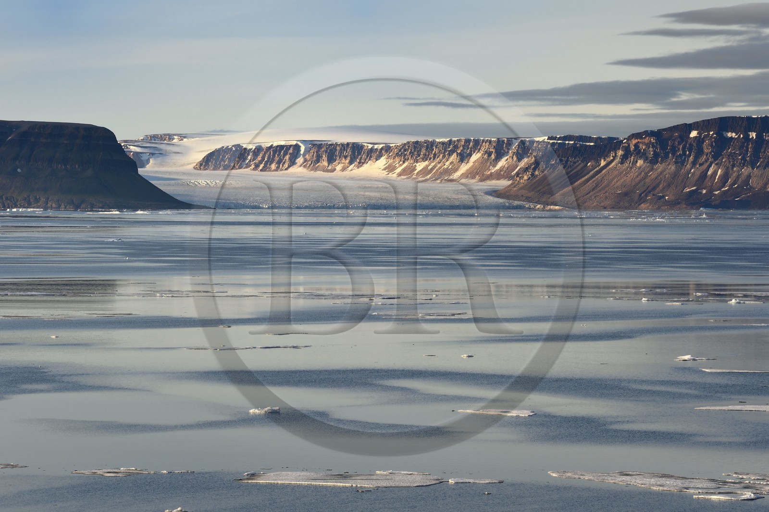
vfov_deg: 6.9
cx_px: 384
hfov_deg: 10.3
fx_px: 4269
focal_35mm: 200
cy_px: 256
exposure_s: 1/320
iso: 200
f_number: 9
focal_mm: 200
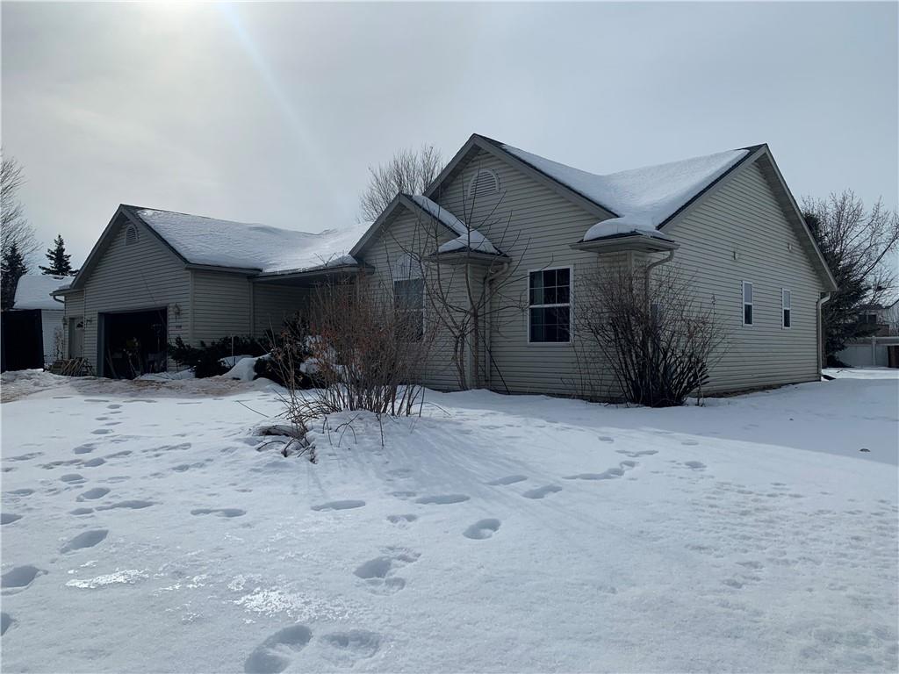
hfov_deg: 67.3
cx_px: 450
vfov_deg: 53.1
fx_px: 675
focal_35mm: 26
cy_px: 337
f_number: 1.8
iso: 25
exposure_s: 1/8000
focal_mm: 4.25
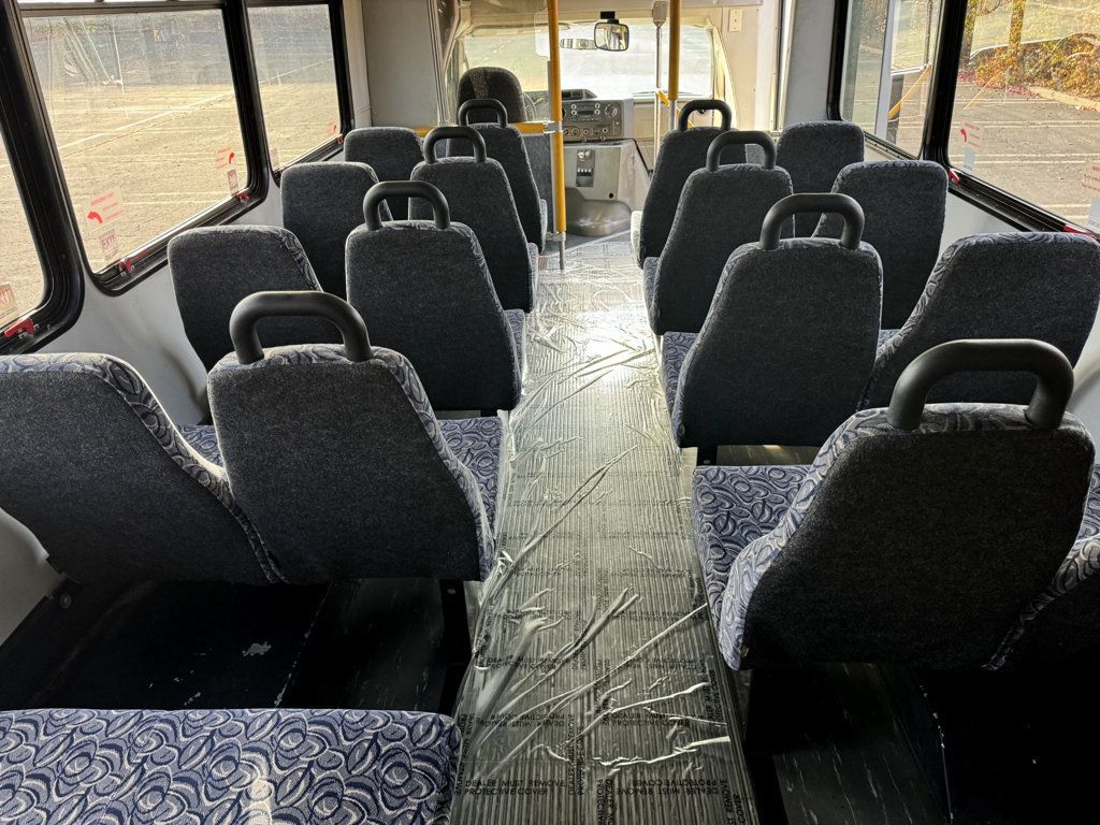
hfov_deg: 71.6
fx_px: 763
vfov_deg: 56.8
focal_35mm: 24
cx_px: 550
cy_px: 412
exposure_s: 1/75
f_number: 1.78
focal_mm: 6.76
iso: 200
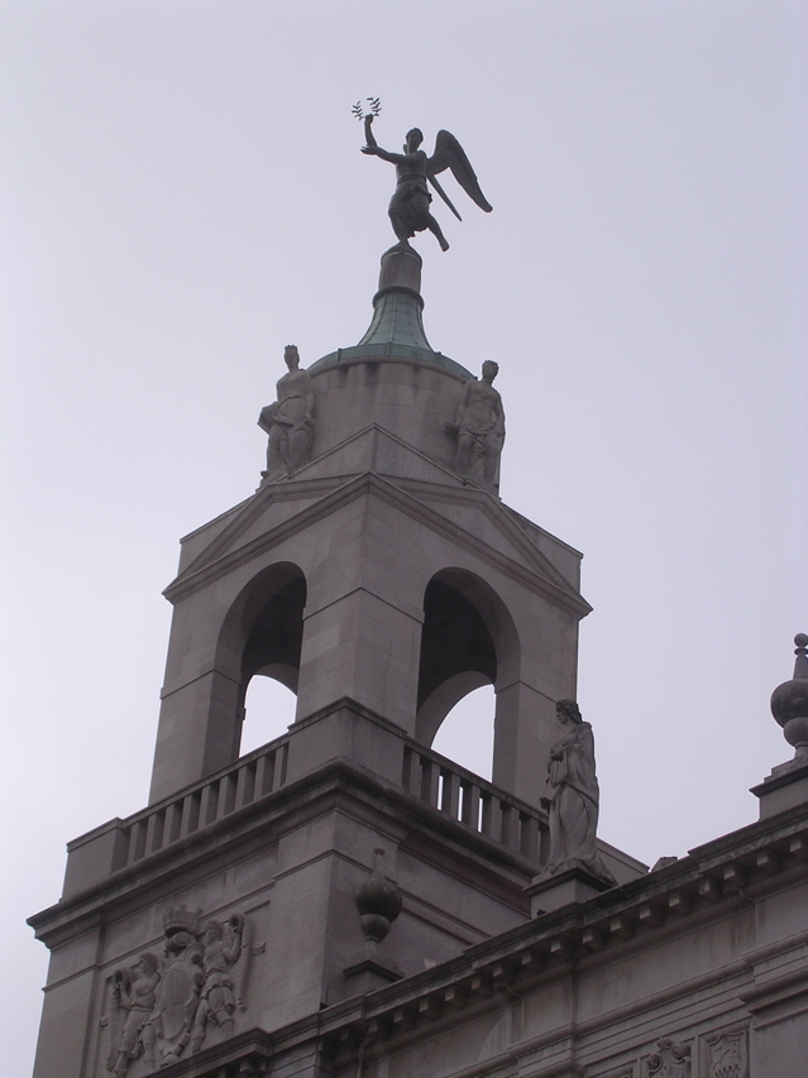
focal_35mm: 100
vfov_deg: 19.6
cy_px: 539
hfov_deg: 14.8
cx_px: 404
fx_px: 3115
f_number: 4.5
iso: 100
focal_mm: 15.2
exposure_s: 1/447
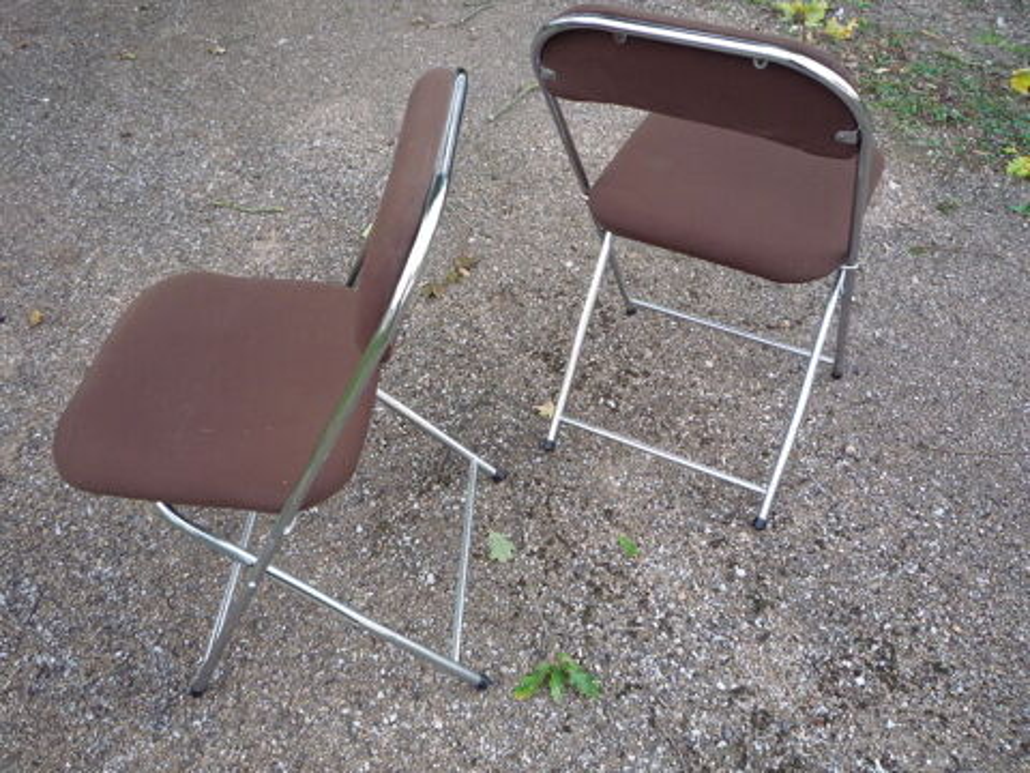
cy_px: 386
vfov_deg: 46.8
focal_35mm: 30
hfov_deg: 60.0
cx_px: 515
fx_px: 893
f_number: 3.3
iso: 200
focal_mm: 5.2
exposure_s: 1/30
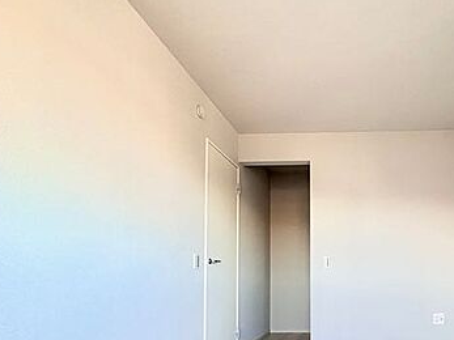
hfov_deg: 64.9
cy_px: 257
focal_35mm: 25
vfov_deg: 52.3
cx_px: 344
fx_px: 328
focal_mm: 2.22
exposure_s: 1/99
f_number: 2.2
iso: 200
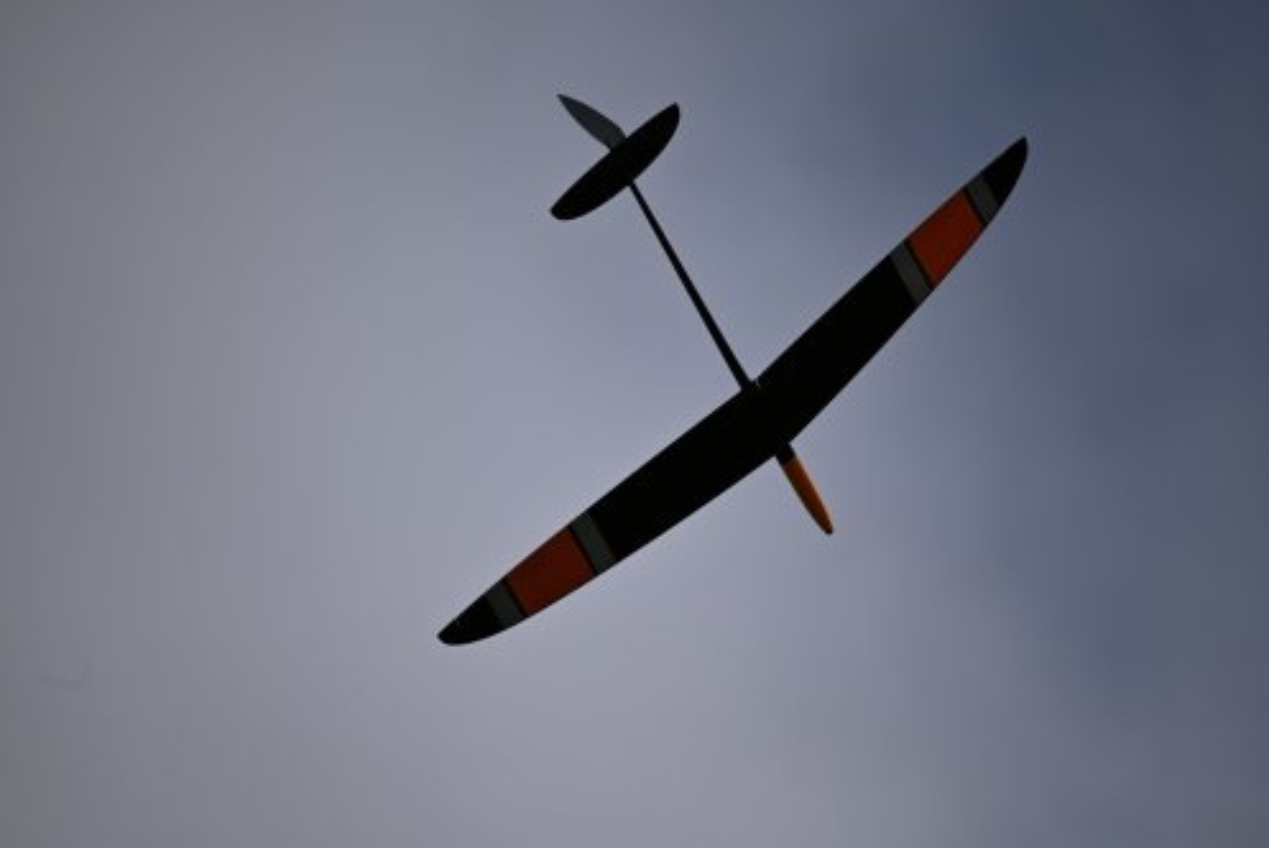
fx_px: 14108
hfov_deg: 5.2
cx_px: 634
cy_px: 424
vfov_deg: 3.4
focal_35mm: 400
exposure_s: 1/4000
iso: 320
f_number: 6.3
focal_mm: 400
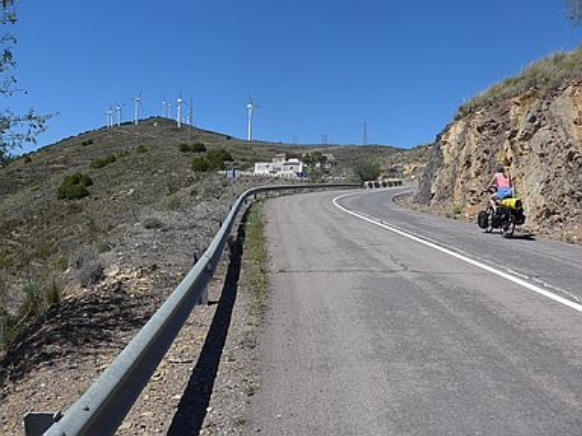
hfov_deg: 61.7
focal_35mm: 29
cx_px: 291
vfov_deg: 48.2
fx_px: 488
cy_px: 218
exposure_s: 1/1600
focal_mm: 6
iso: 80
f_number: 3.2
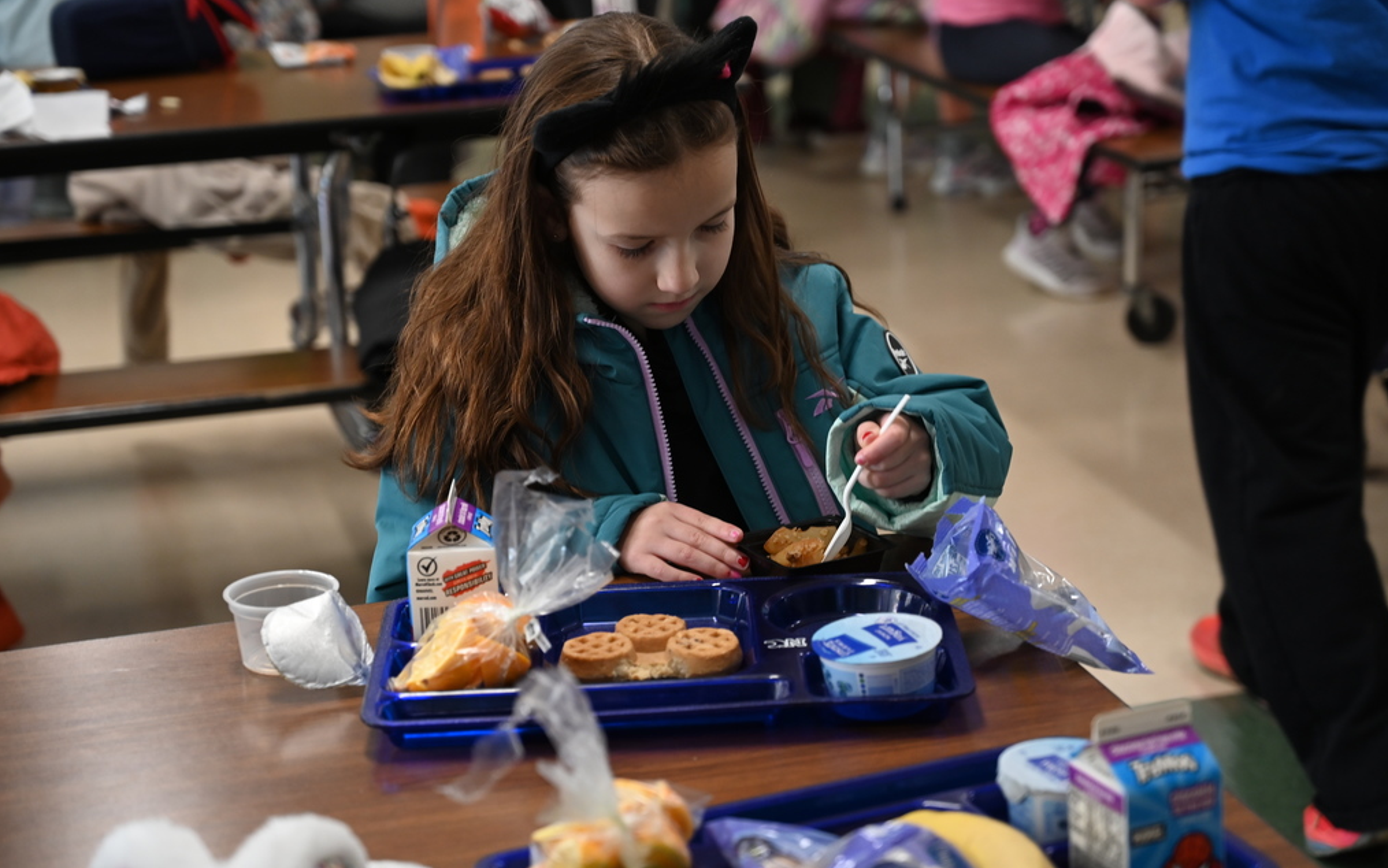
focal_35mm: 72
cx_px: 695
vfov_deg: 18.1
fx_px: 2724
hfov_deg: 28.6
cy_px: 414
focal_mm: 70
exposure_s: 1/125
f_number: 4
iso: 1000
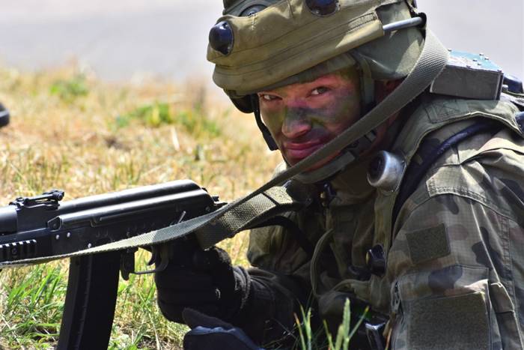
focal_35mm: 360
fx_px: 5241
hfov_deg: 5.7
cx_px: 262
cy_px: 175
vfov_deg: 3.8
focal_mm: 240
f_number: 8
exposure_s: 1/800
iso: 400
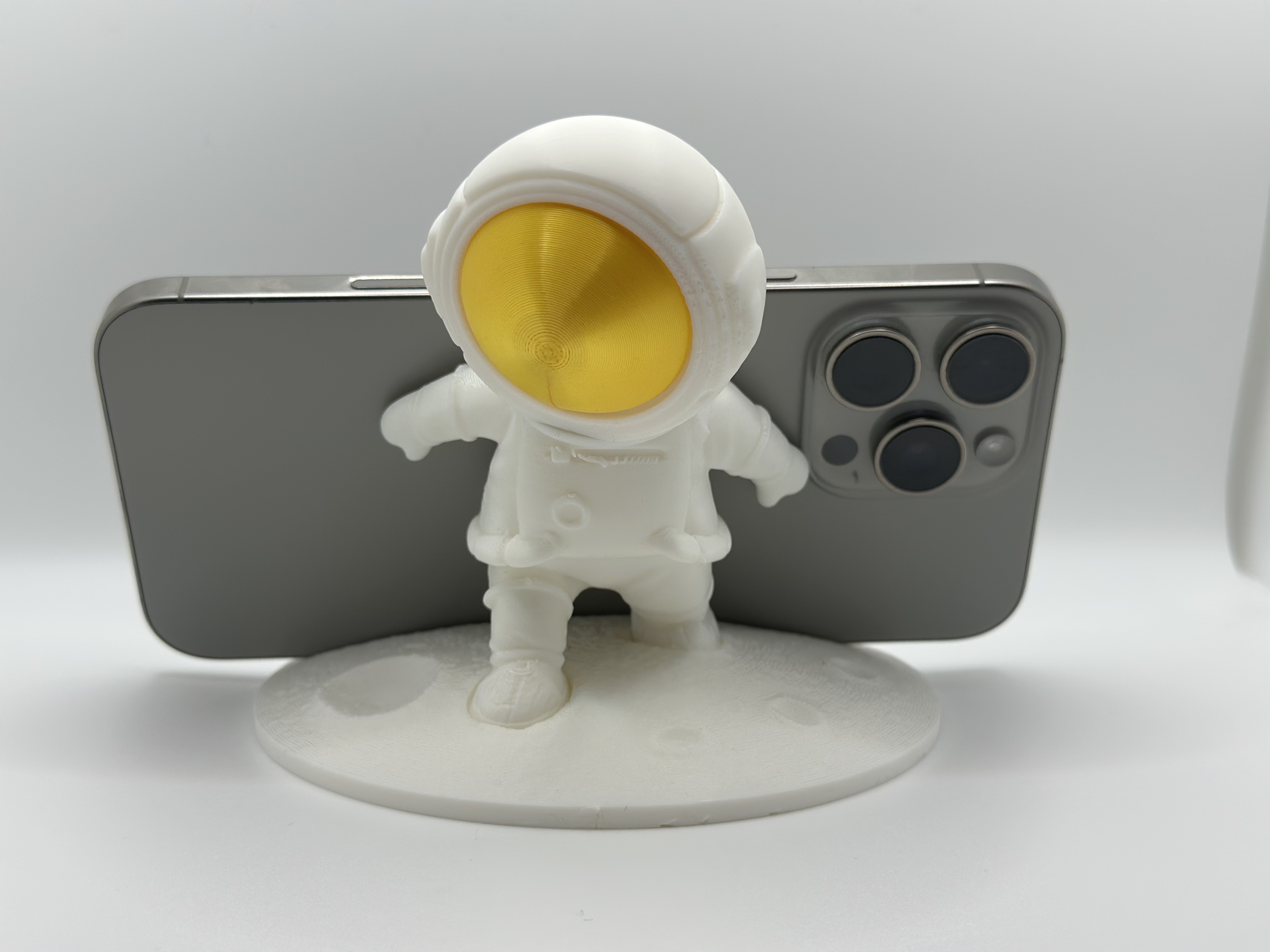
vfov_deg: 30.3
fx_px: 1761
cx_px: 635
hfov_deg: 39.7
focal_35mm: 48
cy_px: 476
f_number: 1.78
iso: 80
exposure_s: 1/864
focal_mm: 6.86
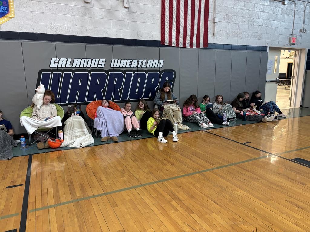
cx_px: 155
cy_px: 116
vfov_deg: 53.1
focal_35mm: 26
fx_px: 233
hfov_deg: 67.3
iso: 250
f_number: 1.6
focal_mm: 5.96
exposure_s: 1/42
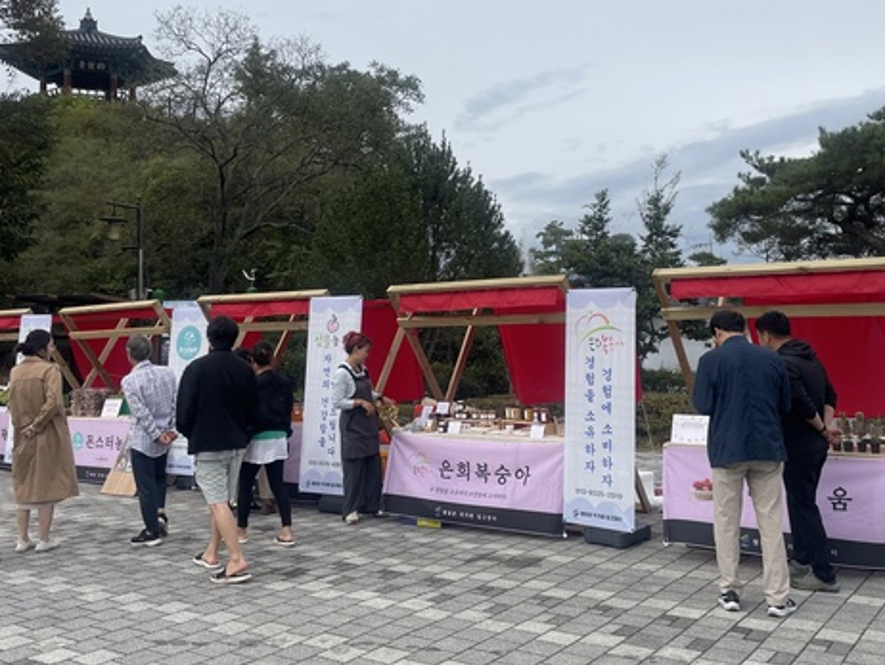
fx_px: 921
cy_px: 263
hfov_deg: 51.3
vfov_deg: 39.5
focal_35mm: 36
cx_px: 437
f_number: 1.6
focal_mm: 4.2
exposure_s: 1/2817
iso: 32
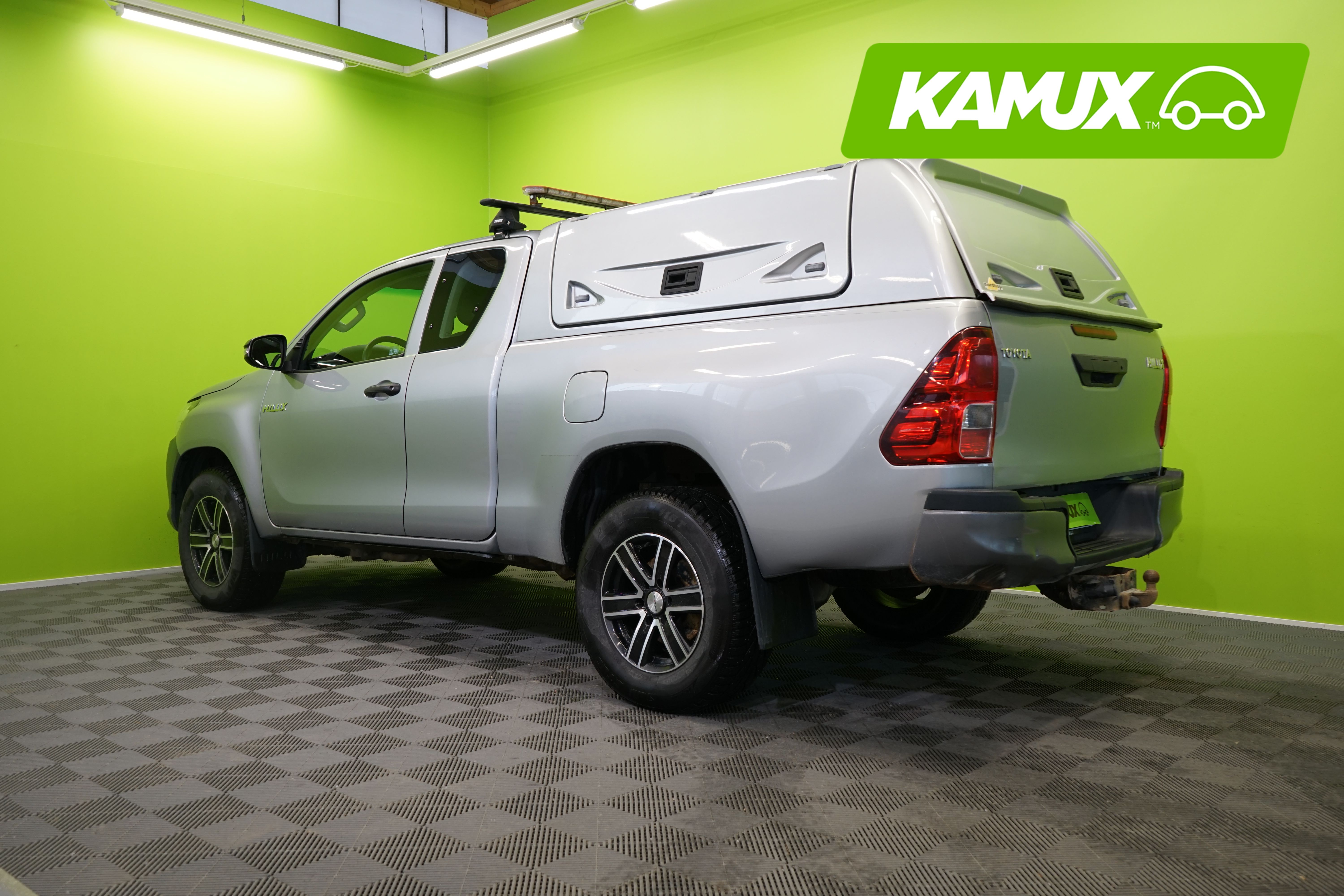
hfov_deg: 61.9
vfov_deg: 43.6
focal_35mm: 30
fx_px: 1120
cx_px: 672
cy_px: 448
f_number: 5.6
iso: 500
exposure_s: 1/30
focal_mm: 30
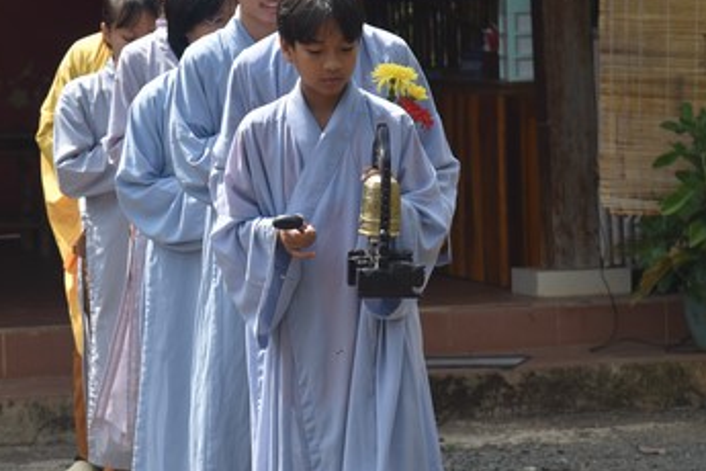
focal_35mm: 226
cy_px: 299
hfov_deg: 9.1
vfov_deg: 6.1
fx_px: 4432
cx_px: 293
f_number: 8
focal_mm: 120
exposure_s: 1/250
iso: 200
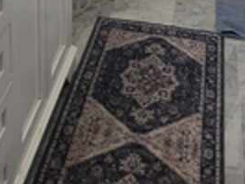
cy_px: -231
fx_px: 446
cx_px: 147
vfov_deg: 15.5
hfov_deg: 30.6
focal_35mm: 63
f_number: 2.2
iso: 50
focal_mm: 2.2
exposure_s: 1/71.3
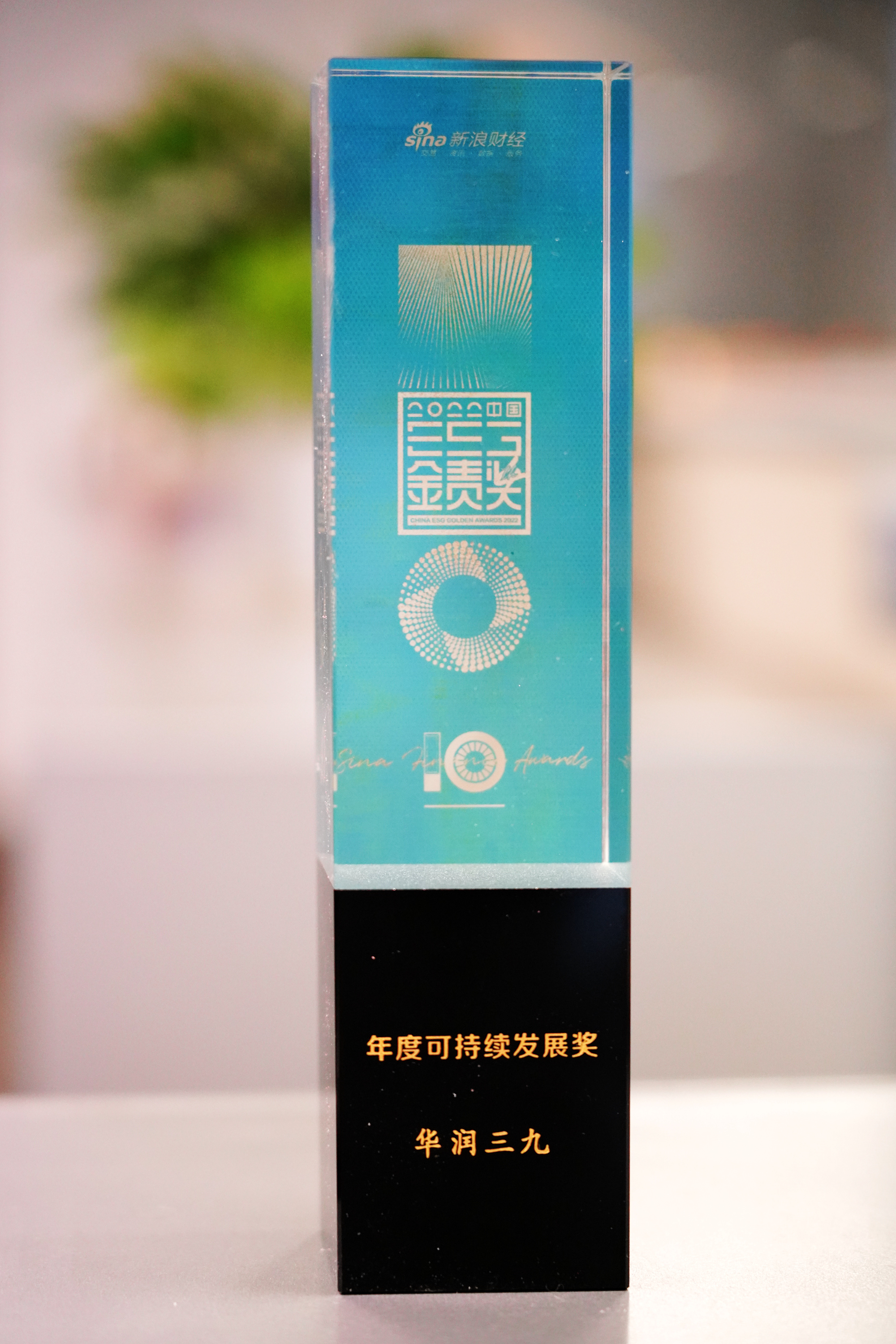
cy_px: 672
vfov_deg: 21.0
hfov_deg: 14.1
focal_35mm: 97
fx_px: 3620
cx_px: 448
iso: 4000
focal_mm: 97
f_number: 4
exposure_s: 1/160
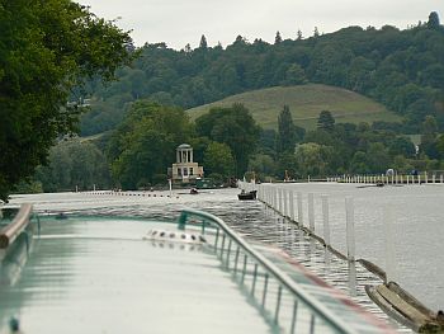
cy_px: 167
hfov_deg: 6.9
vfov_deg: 5.2
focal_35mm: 287
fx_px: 3684
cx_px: 222
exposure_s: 1/250
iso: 80
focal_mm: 47.8
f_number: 5.6
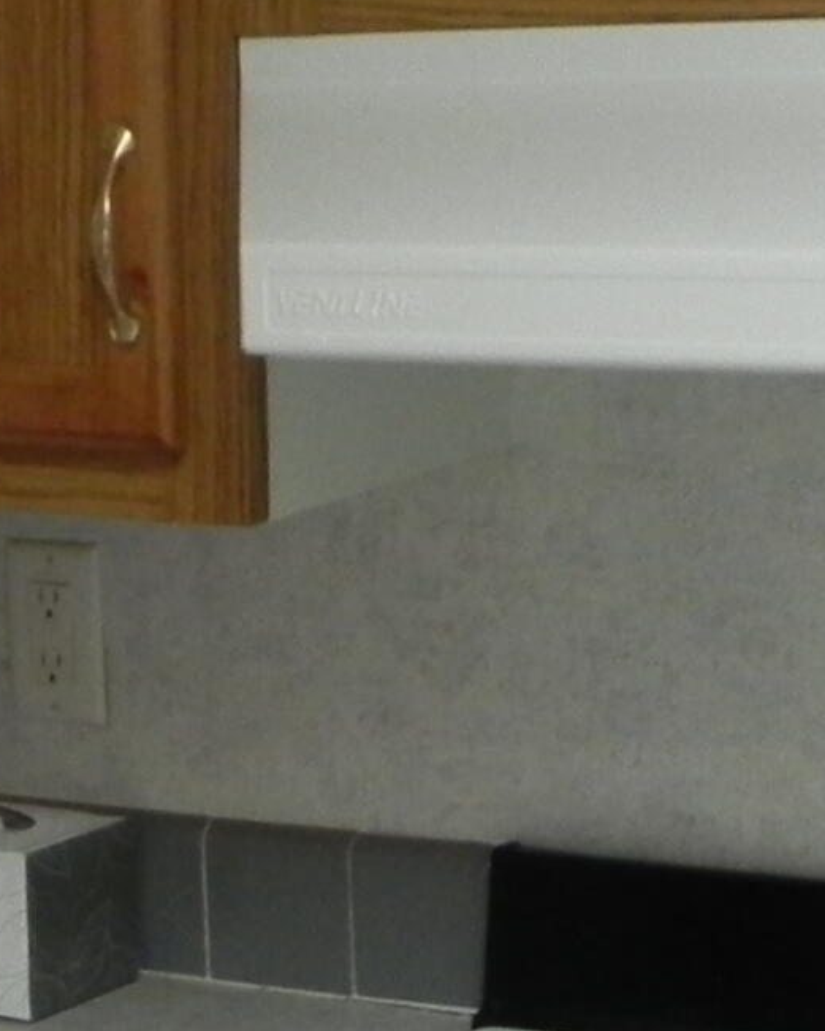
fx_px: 3570
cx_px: 198
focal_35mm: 117
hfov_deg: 13.1
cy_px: 1219
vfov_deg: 15.8
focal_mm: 4.6
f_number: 2.8
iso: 350
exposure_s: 1/30
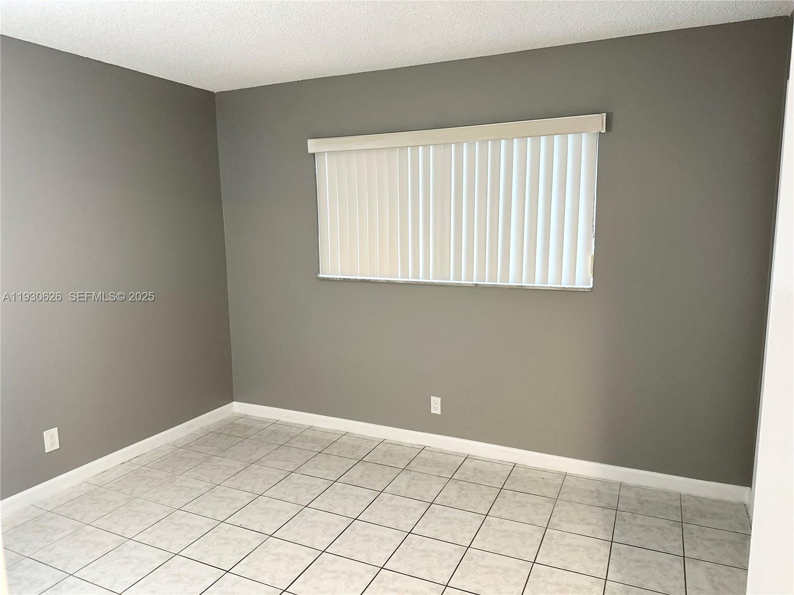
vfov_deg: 56.8
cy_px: 298
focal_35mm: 24
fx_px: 550
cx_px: 397
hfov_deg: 71.6
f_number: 1.78
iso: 320
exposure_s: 1/60
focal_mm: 6.86
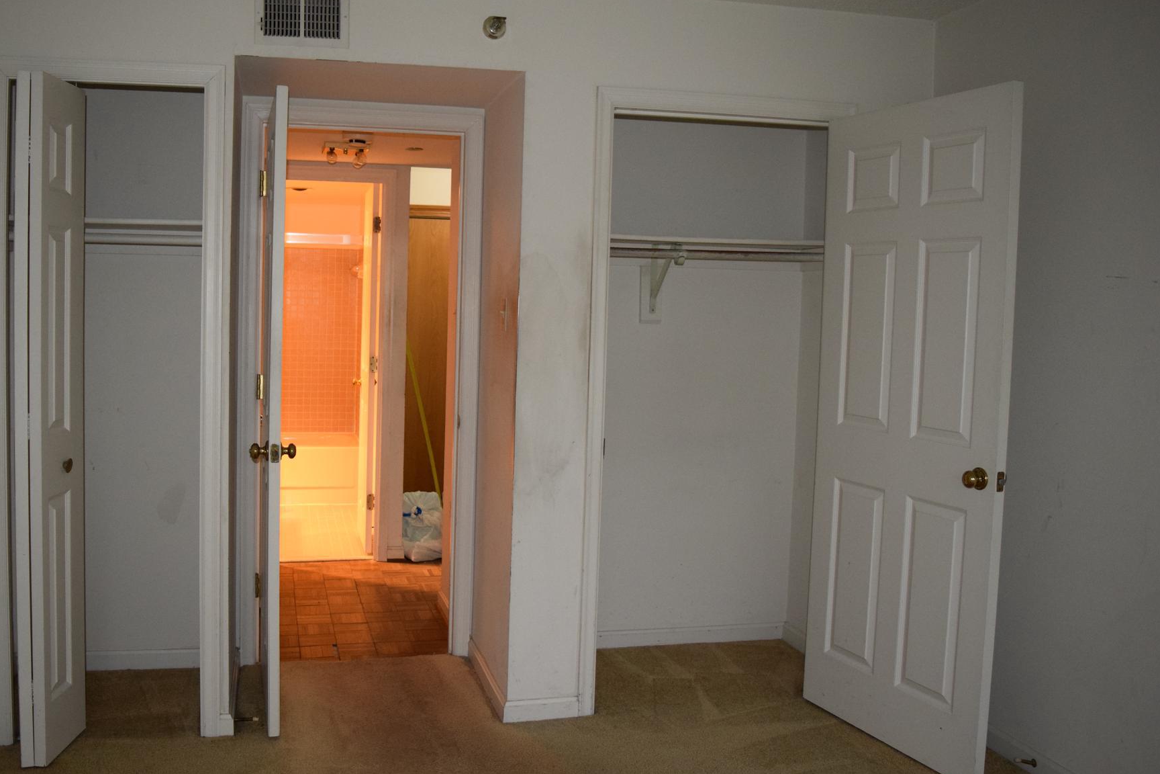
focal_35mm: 32
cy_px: 379
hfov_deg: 58.4
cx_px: 490
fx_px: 1031
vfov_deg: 41.1
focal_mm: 18
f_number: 3.5
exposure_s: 1/60
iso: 1600
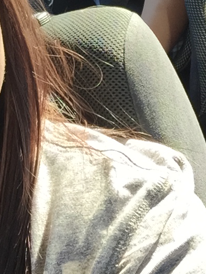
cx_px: 81
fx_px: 595
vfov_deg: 25.9
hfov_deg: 19.6
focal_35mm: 75
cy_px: 95
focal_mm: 2.65
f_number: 2.2
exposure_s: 1/60
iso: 50
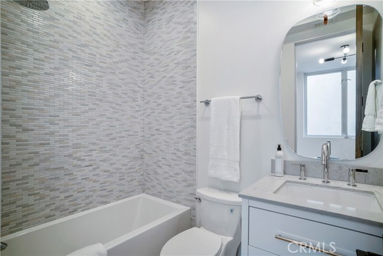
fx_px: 192
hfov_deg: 90.0
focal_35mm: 18
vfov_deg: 67.4
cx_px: 192
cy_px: 128
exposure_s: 1/30
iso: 125
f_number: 8
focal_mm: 18
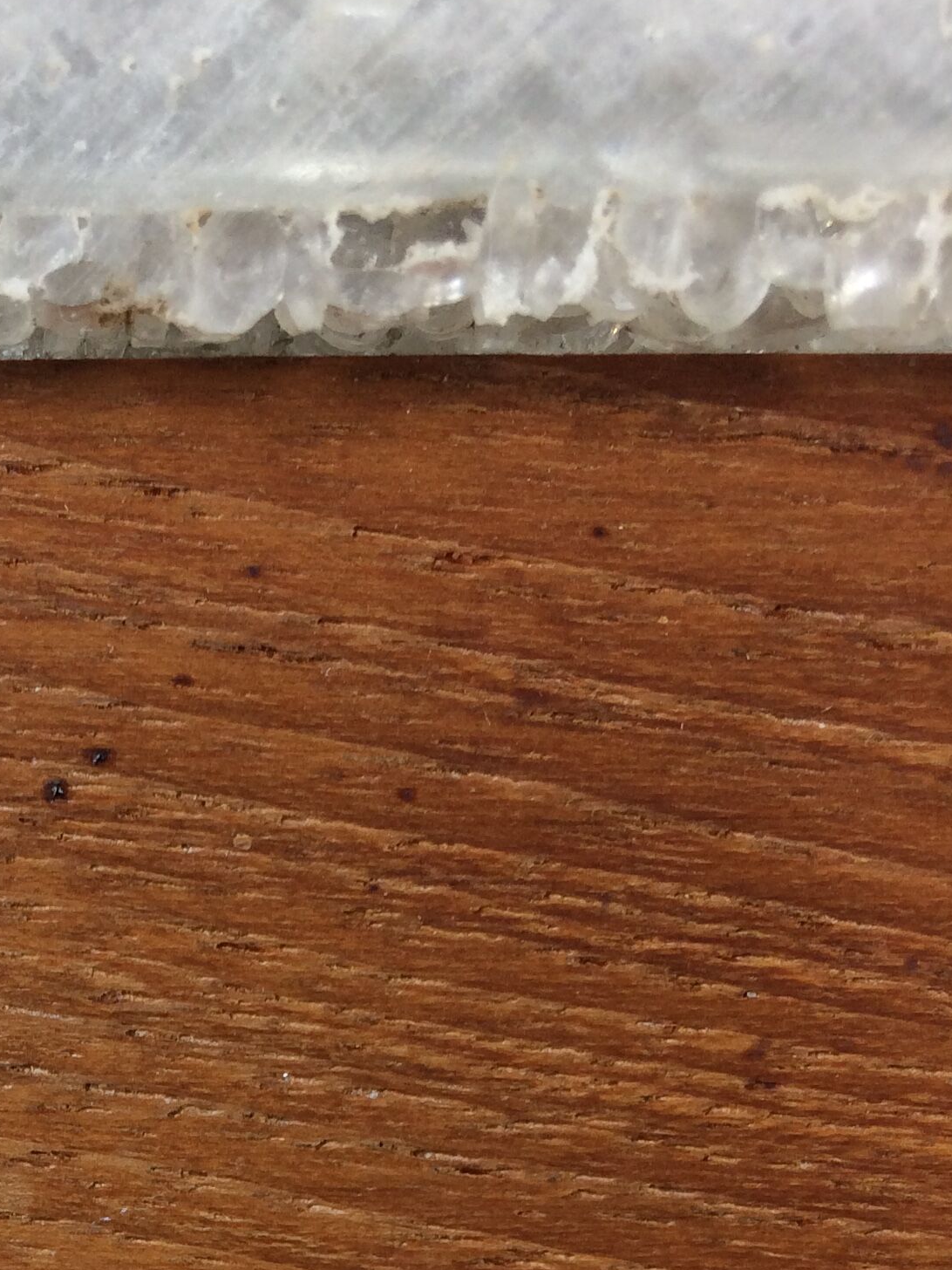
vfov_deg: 27.2
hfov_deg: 21.5
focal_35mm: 65
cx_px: -83
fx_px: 2383
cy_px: 1412
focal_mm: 4.15
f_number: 2.2
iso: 40
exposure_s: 1/50
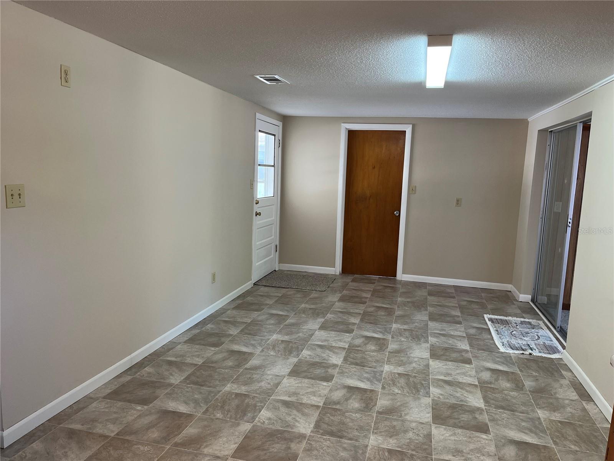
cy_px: 230
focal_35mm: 26
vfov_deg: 53.1
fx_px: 461
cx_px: 307
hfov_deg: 67.3
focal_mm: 5.1
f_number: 1.6
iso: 100
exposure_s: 1/60
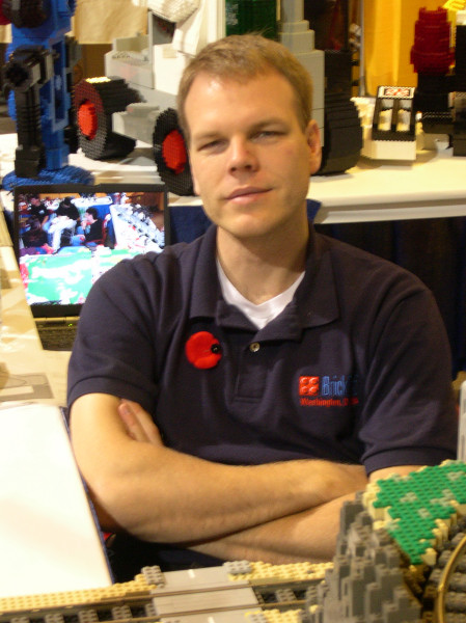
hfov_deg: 16.9
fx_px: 1564
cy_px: 312
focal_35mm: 87
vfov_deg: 22.5
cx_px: 233
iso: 400
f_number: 4.4
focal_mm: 18.4
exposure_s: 1/4.8
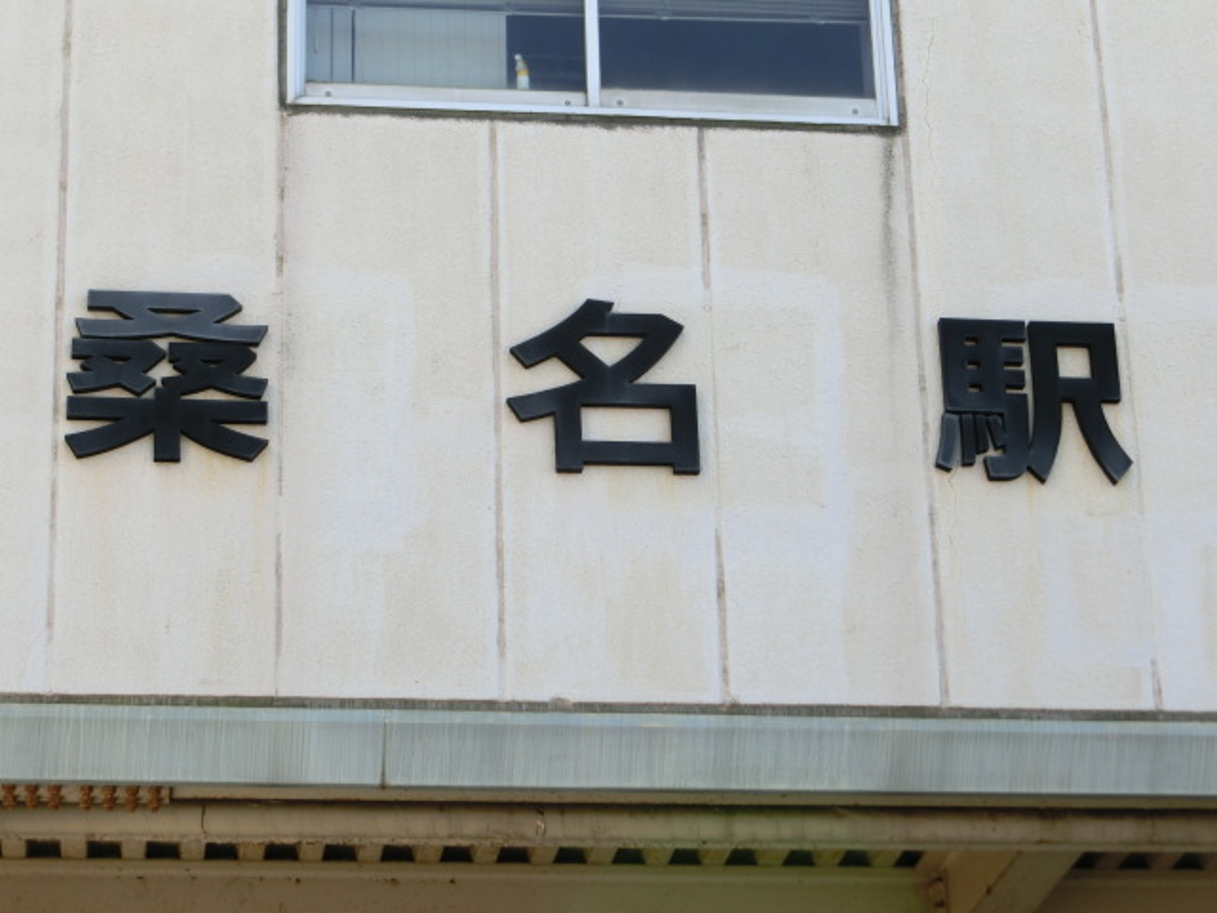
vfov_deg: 13.8
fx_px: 3762
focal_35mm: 107
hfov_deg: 18.4
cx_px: 608
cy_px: 456
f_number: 5.7
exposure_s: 1/125
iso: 80
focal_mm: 19.1
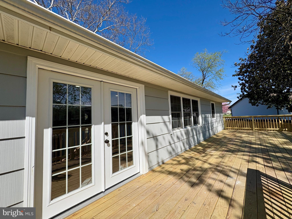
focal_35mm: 14
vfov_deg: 85.7
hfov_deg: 102.1
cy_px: 110
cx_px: 146
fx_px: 118
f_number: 2.2
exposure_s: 1/2770
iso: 50
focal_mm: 2.22
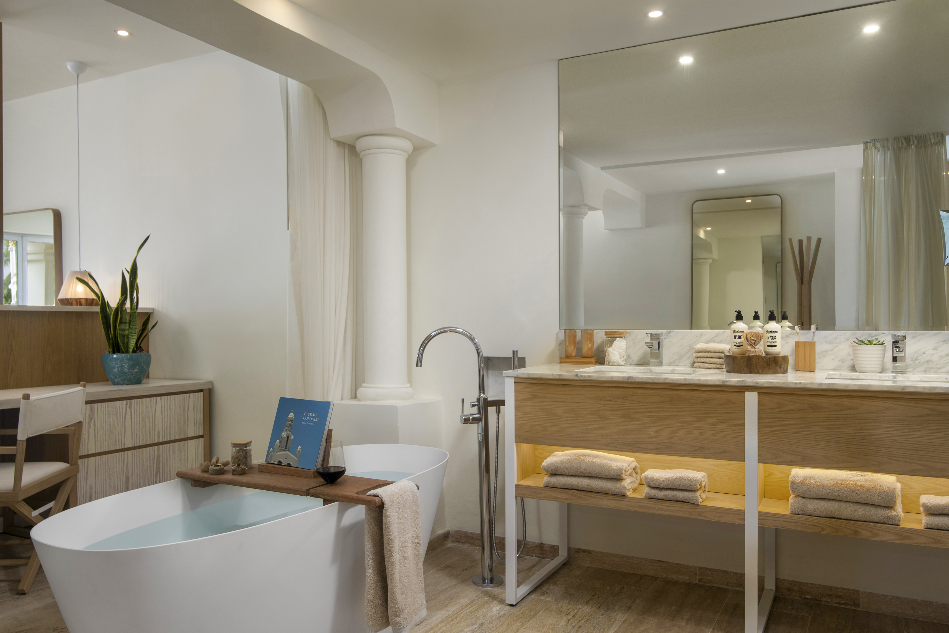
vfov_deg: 45.0
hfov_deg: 63.7
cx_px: 468
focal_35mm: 29
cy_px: 326
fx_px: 764
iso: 100
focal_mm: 28
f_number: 11
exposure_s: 1/20
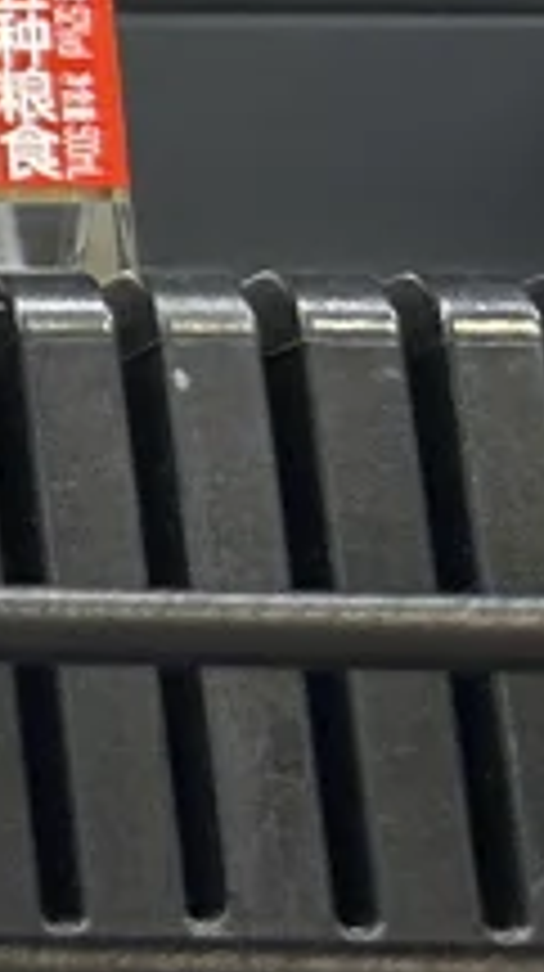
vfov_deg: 11.2
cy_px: -104
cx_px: -2189
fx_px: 4862
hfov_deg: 5.1
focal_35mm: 189
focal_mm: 5.7
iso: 80
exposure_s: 1/50
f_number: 1.5
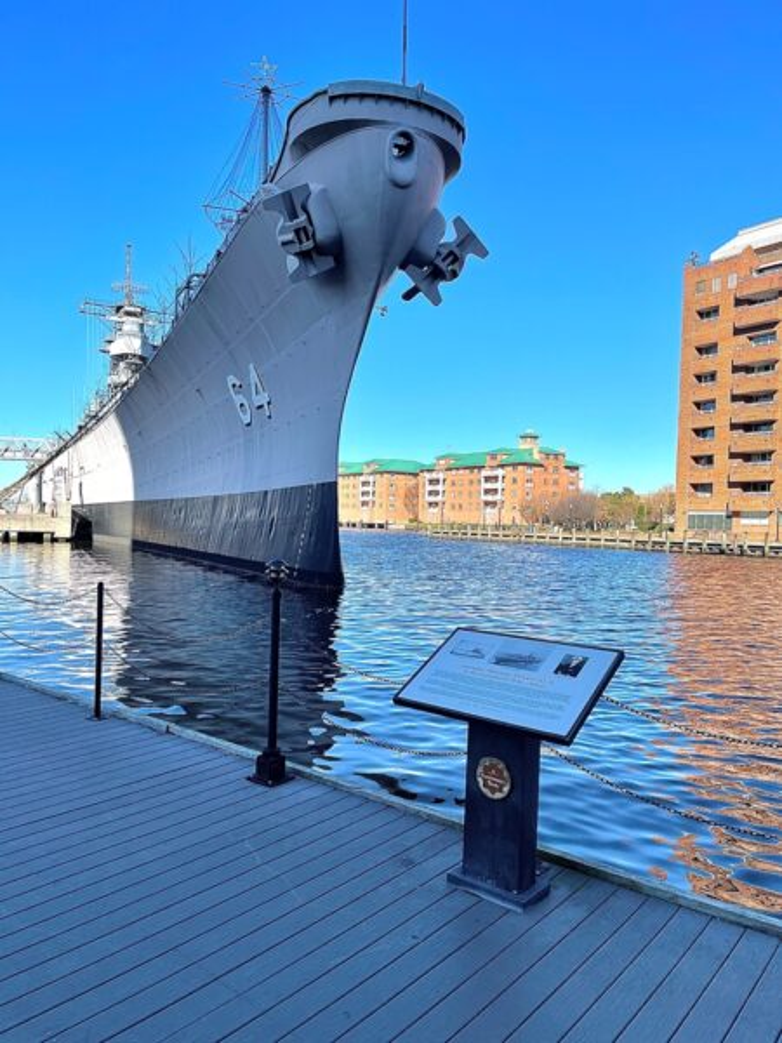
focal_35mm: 26
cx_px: 391
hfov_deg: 53.1
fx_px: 783
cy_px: 522
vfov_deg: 67.3
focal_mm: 4.2
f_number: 1.6
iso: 32
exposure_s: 1/2618
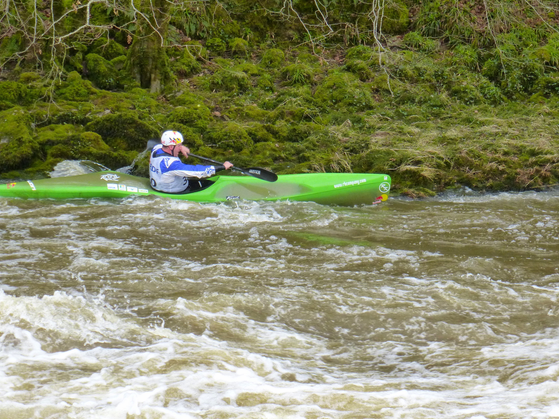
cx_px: 239
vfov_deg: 11.0
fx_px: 2180
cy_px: 204
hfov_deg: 14.6
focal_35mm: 135
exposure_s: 1/320
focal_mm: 20.2
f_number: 5.1
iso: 500
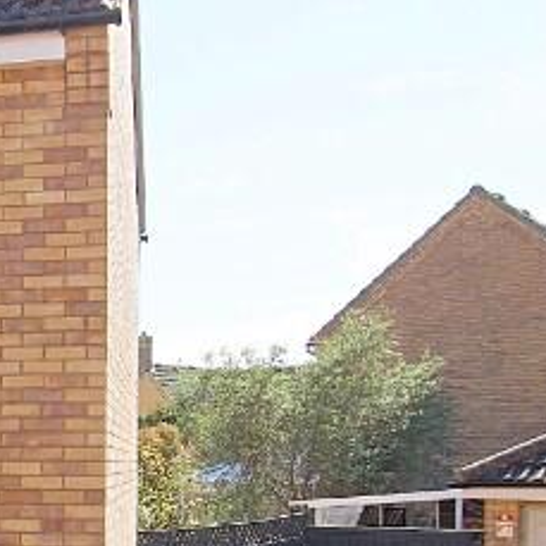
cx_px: -205
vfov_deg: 29.7
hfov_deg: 25.0
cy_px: 391
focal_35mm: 57
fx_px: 1017
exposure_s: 1/200
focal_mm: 10
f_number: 7.1
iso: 100
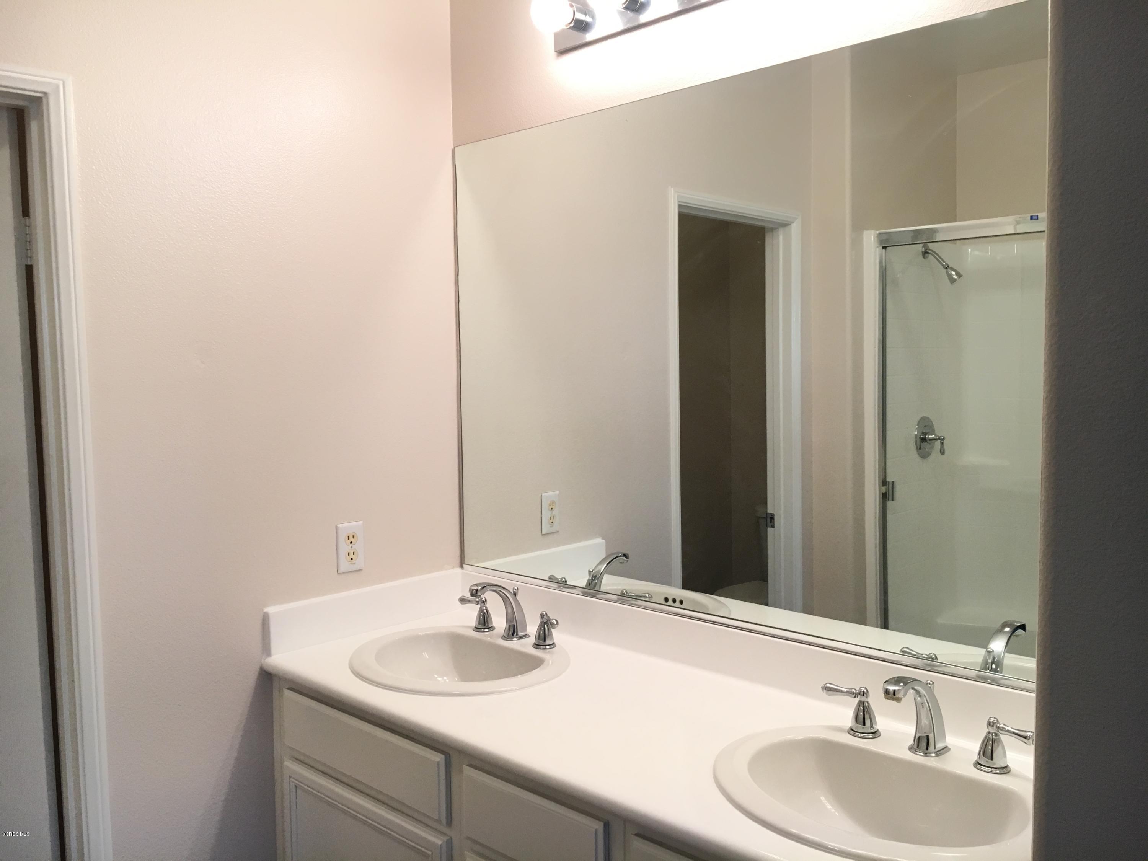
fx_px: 962
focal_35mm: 29
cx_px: 574
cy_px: 430
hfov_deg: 61.7
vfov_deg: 48.2
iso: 40
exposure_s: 1/30
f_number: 2.2
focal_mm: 4.15
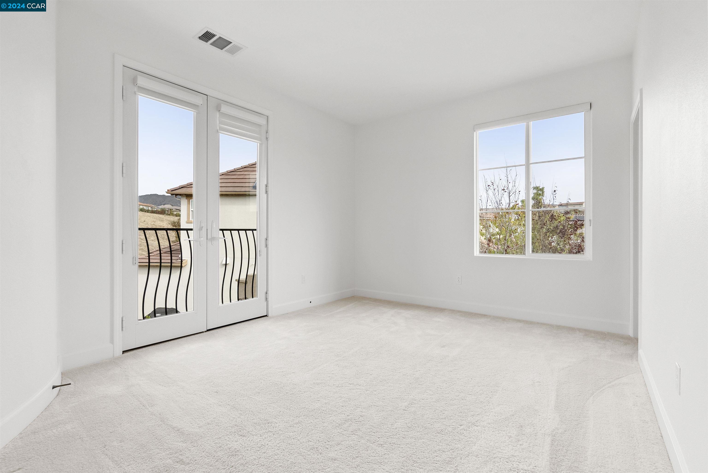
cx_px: 354
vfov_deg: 73.8
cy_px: 236
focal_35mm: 16
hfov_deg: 96.7
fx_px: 315
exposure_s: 1/125
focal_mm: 16
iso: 1000
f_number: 8
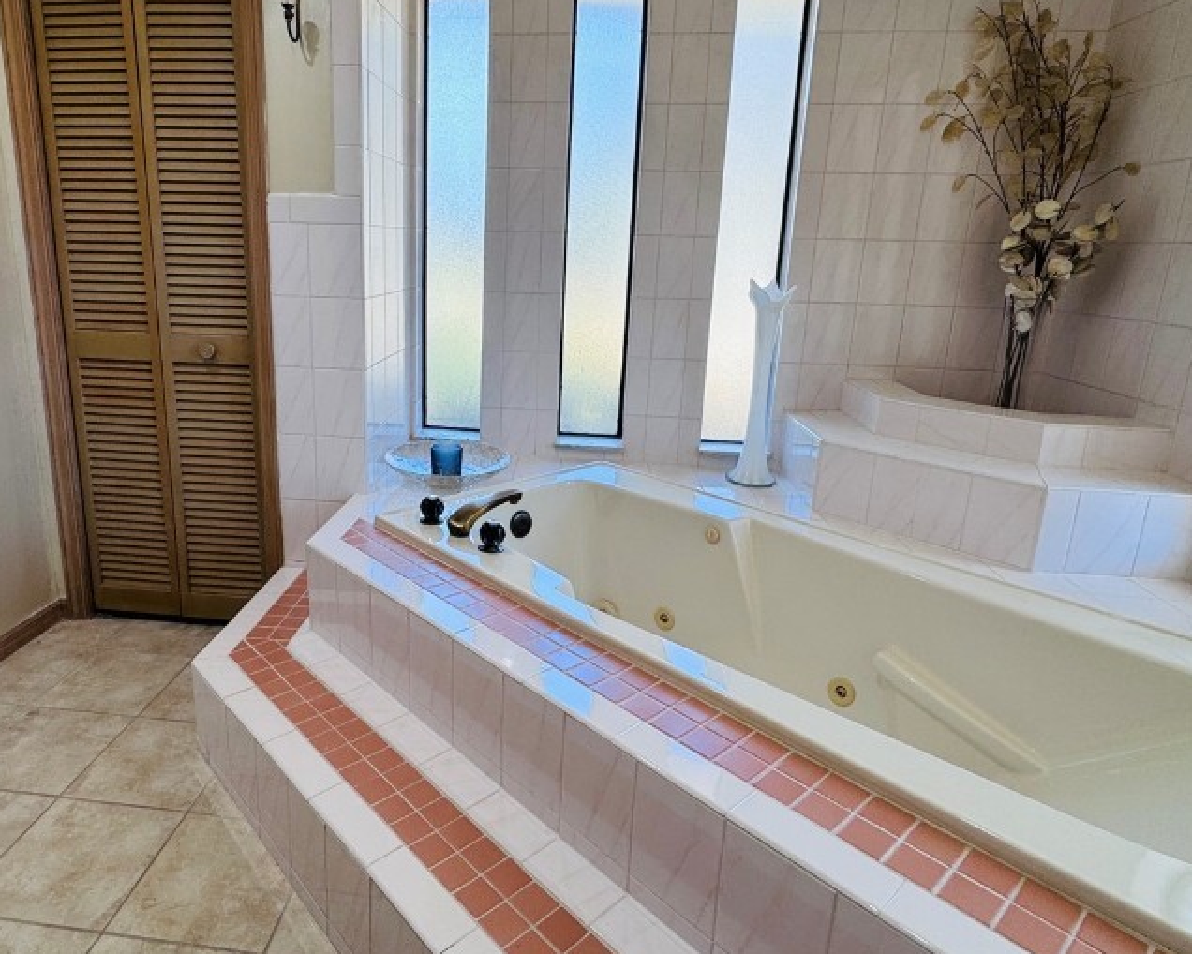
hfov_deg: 74.4
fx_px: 776
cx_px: 495
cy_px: 433
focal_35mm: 22
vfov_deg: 63.0
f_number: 2.2
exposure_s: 1/120
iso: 80
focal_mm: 2.22
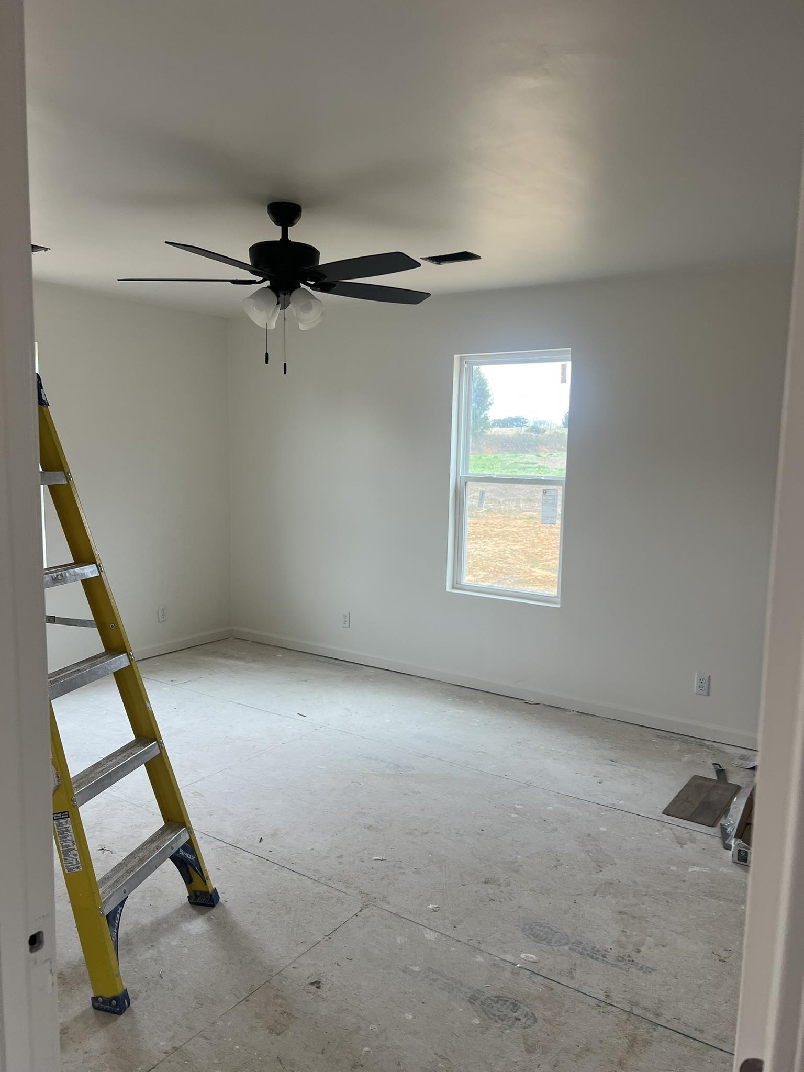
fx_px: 805
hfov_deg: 53.1
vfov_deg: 67.3
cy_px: 536
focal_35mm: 26
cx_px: 402
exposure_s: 1/120
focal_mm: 5.7
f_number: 1.5
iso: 64
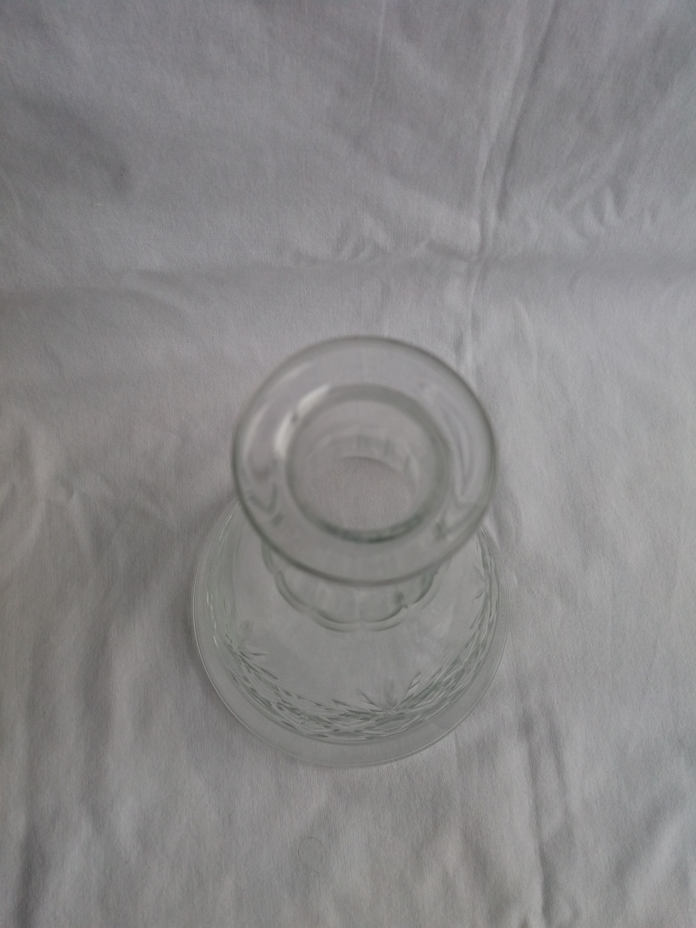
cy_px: 464
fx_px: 751
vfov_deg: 63.4
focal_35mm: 28
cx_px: 348
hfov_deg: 49.7
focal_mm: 3.7
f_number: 1.9
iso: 64
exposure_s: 1/331
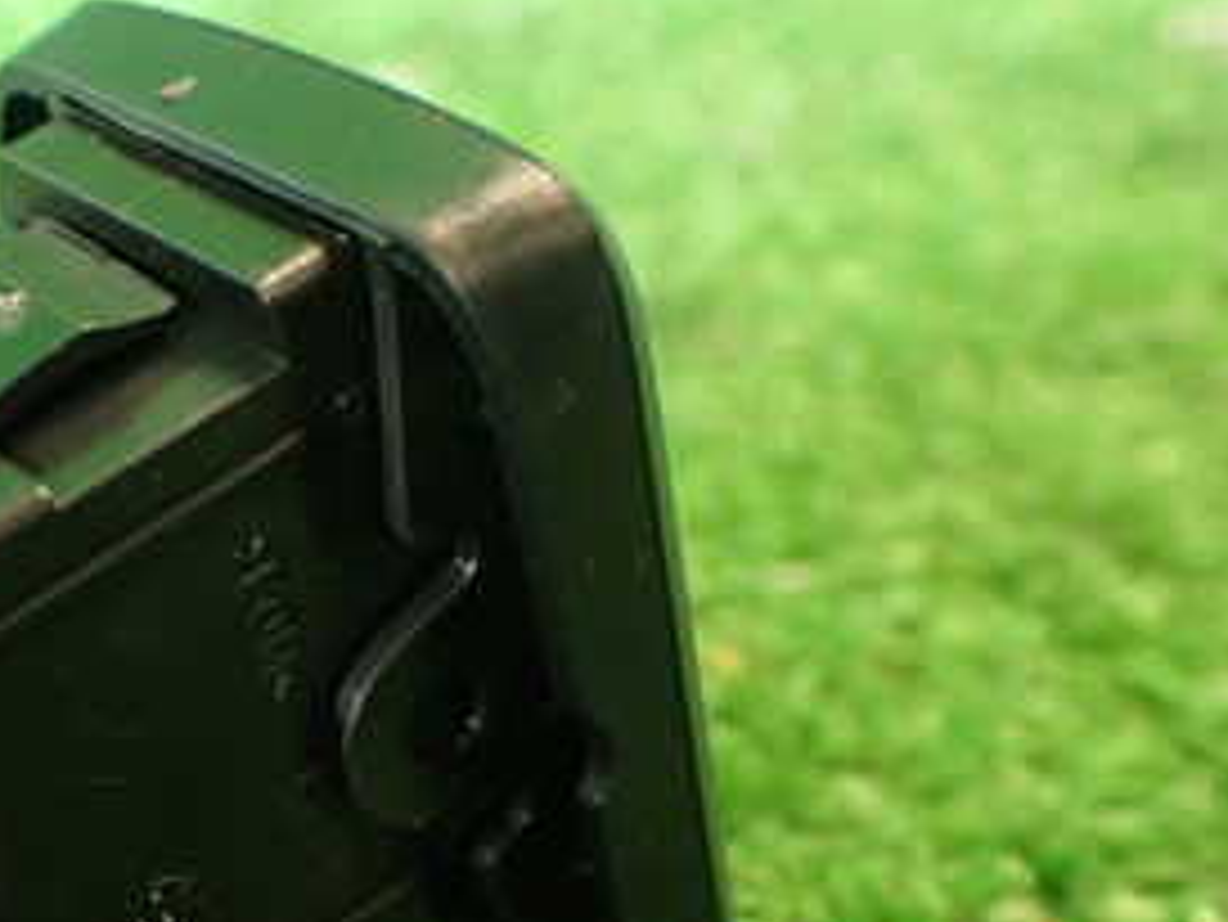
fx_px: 2342
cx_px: 0
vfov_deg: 22.0
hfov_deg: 27.7
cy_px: 742
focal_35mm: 66
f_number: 2.3
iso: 500
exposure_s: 1/30
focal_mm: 5.4
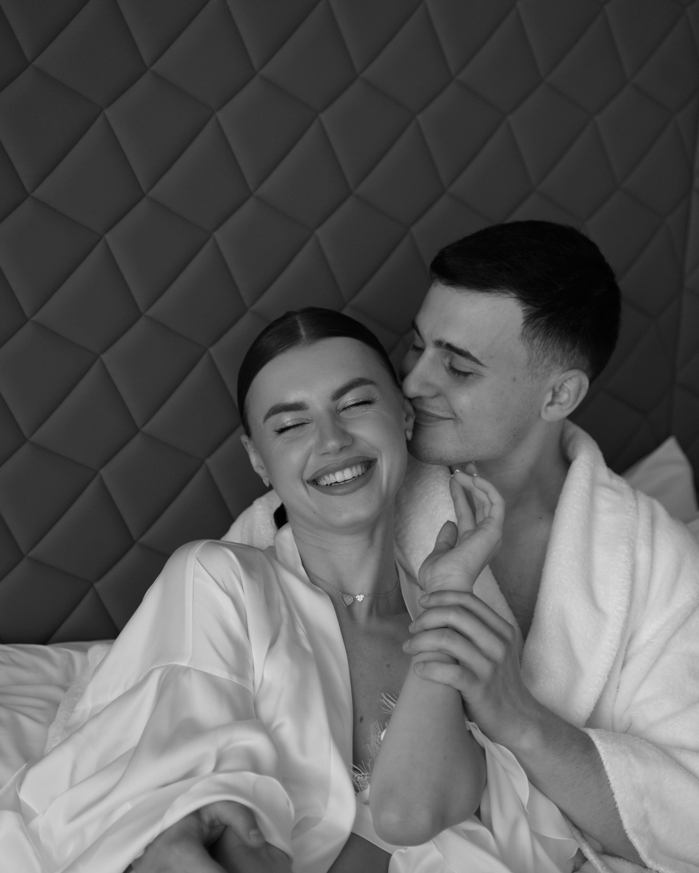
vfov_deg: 25.0
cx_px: 351
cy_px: 489
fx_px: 1965
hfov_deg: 20.2
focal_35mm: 76
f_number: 2.8
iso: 800
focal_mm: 67
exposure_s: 1/800
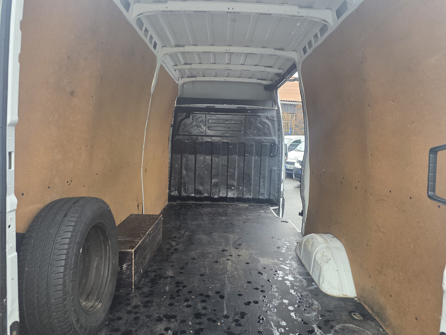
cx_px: 223
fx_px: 296
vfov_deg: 58.9
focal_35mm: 23
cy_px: 168
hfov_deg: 73.9
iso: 160
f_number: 1.7
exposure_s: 1/180
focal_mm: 6.25
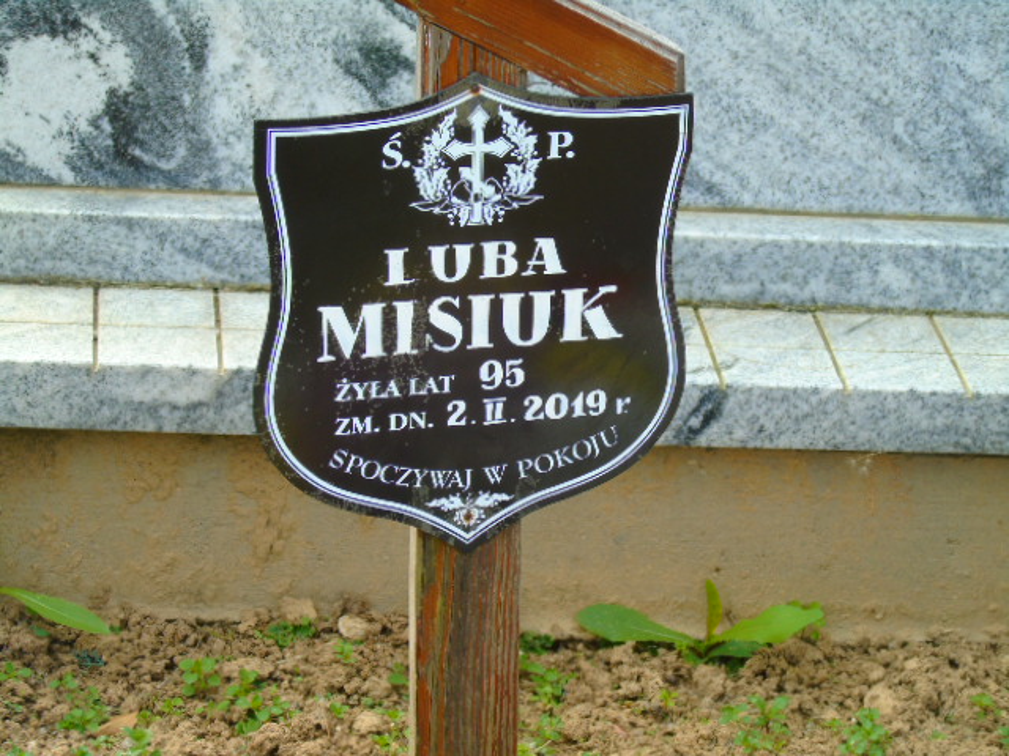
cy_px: 378
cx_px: 504
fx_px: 4722
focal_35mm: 162
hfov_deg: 12.2
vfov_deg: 9.2
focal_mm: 29
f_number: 4.9
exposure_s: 1/160
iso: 80
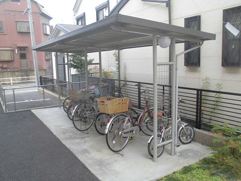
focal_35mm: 29
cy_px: 90
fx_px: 202
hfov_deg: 61.7
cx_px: 120
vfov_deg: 48.2
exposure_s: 1/80
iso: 100
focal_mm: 5.3
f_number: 3.7
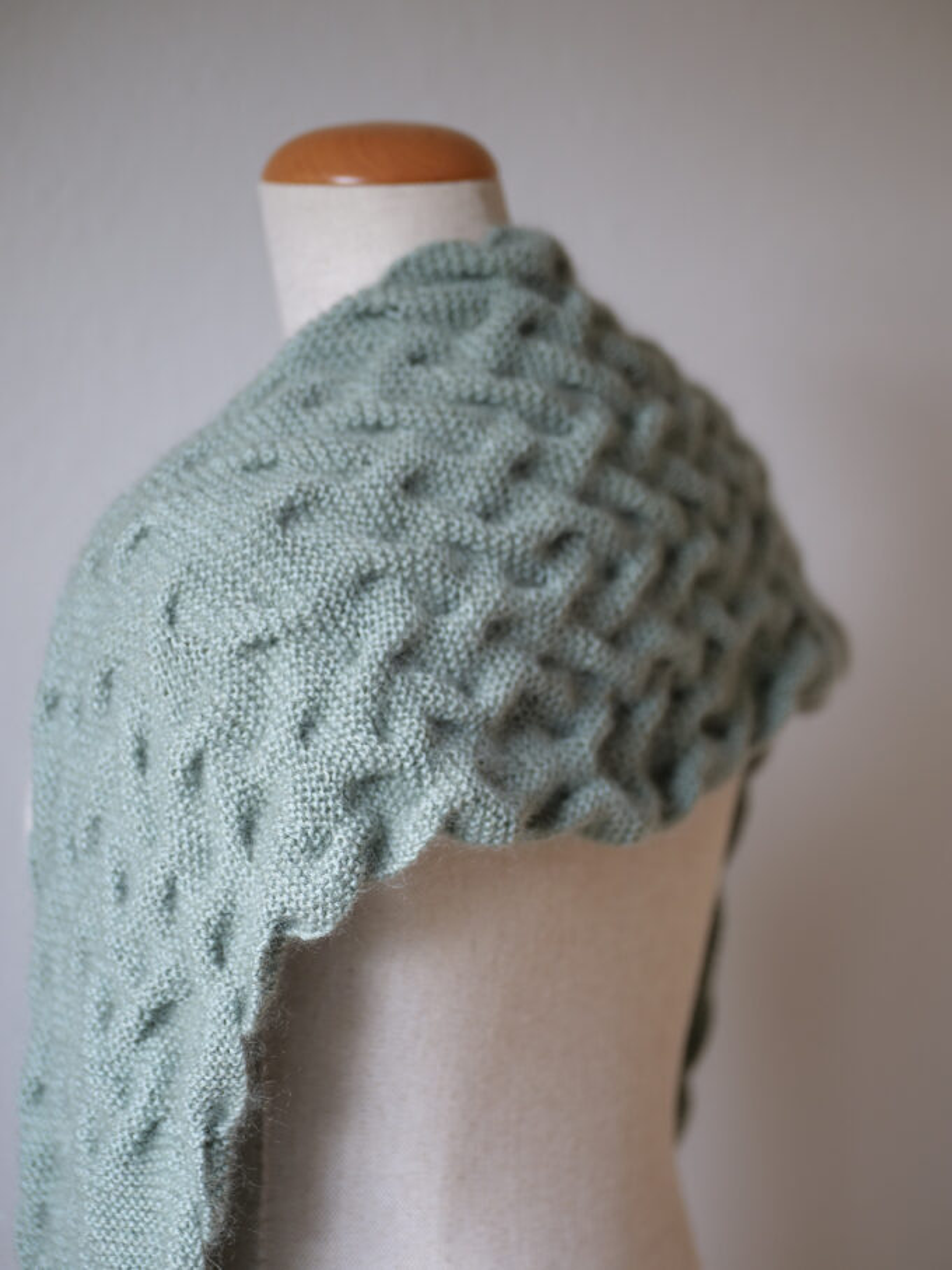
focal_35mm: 100
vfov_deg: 19.6
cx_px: 476
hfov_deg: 14.8
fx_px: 3668
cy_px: 635
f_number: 1.7
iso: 250
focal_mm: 50
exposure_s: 1/125
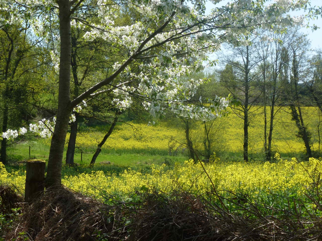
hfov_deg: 25.7
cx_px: 161
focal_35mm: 76
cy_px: 120
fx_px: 707
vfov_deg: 19.4
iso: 100
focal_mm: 13.6
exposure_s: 1/400
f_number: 4.7
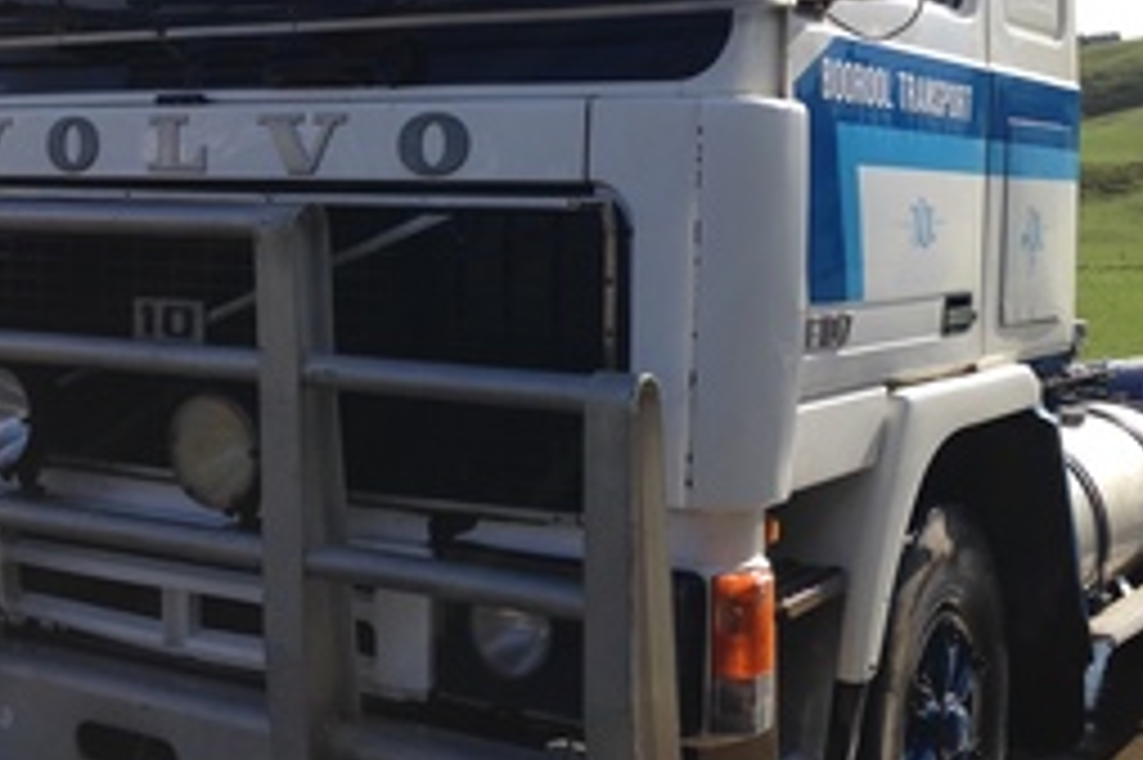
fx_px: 1713
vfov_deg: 25.0
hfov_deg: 36.8
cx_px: 639
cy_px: 297
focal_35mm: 54
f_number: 2.4
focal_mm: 4.12
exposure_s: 1/1106
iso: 50
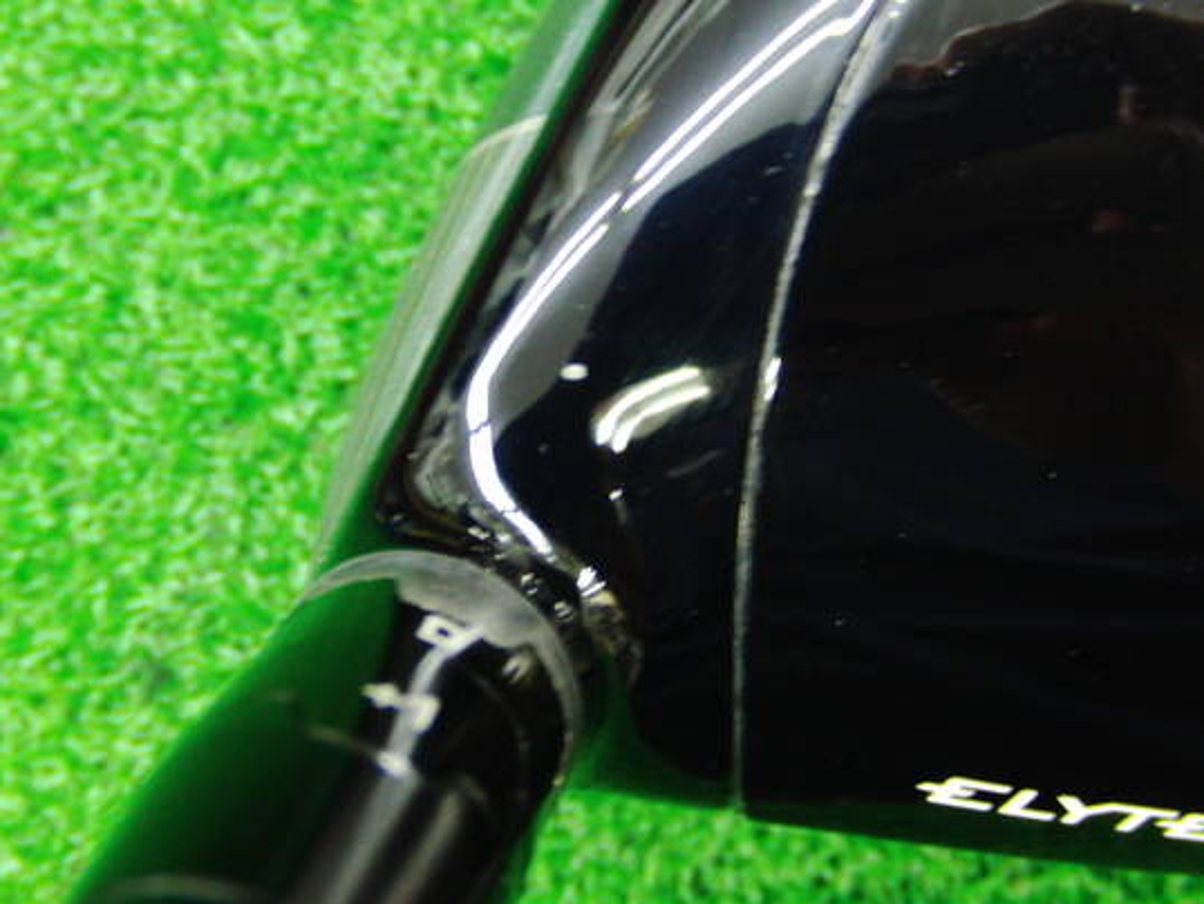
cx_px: 555
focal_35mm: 44
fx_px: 1531
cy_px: 376
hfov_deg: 42.9
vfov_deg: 32.8
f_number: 3.6
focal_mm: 6.42
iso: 400
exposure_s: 1/10
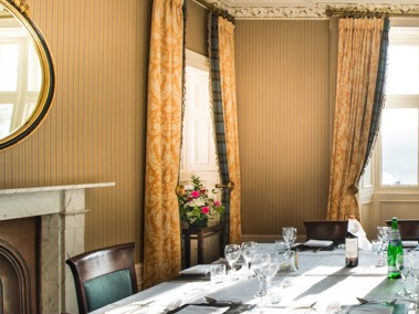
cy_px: 158
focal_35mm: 32
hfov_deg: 43.8
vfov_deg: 44.1
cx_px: 461
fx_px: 387
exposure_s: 1/50
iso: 100
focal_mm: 14
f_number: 8
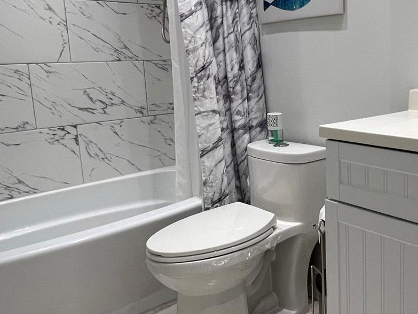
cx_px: 316
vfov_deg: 41.6
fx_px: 410
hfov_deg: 51.5
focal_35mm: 34
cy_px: 128
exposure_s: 1/120
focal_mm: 1.57
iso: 125
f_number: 1.8
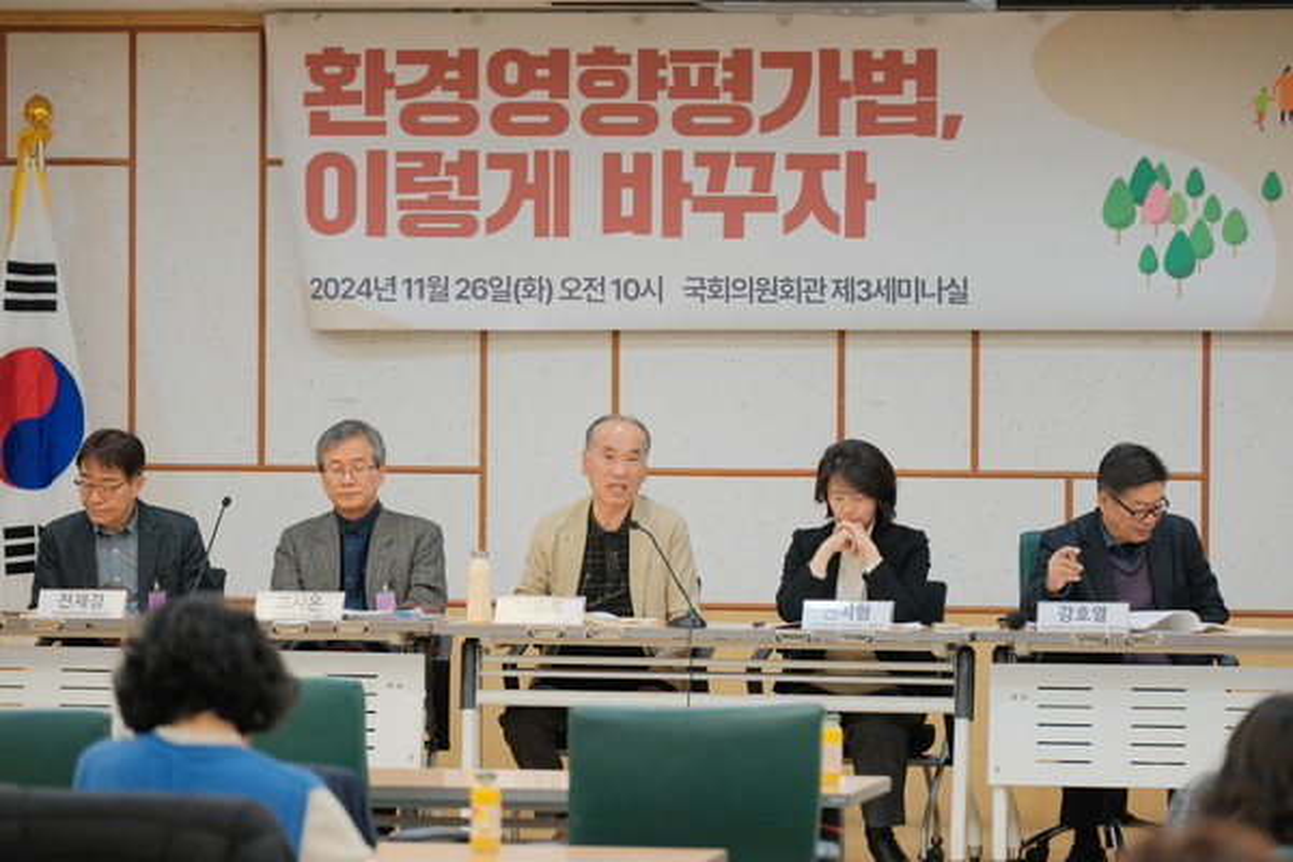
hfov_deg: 14.0
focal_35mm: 147
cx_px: 646
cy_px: 431
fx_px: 5279
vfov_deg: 9.3
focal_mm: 98.2
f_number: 2.8
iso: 1000
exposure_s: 1/240
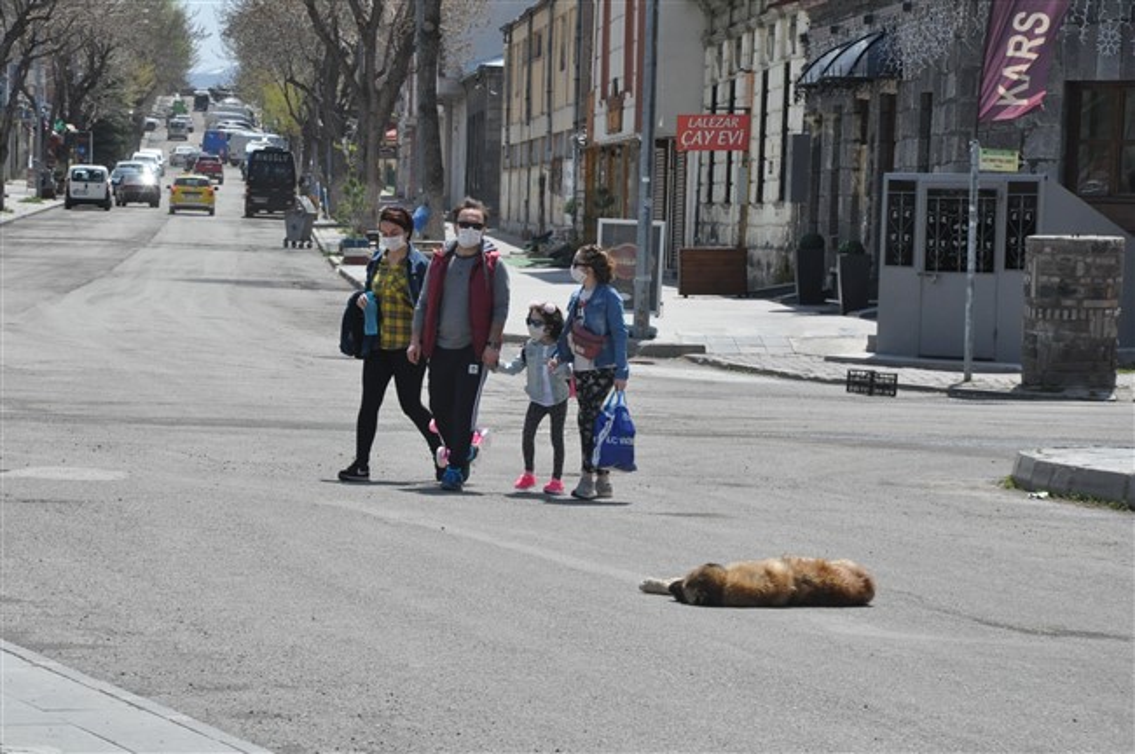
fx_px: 4346
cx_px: 568
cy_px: 377
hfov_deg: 14.9
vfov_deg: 9.9
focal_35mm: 138
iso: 1000
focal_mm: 92
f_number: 10
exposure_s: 1/1600
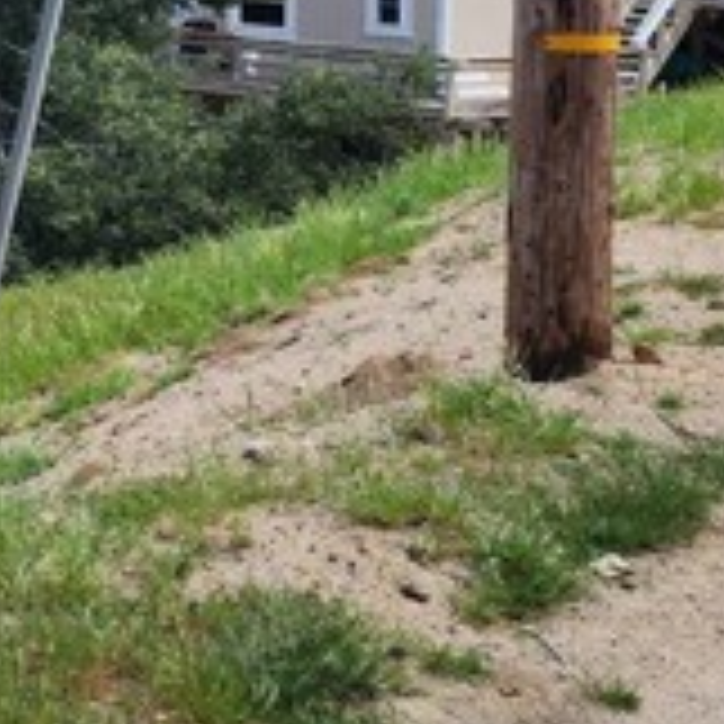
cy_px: -103
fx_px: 1917
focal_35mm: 81
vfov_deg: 20.3
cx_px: -621
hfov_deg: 17.1
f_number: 1.8
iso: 12
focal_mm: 6.4
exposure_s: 1/569
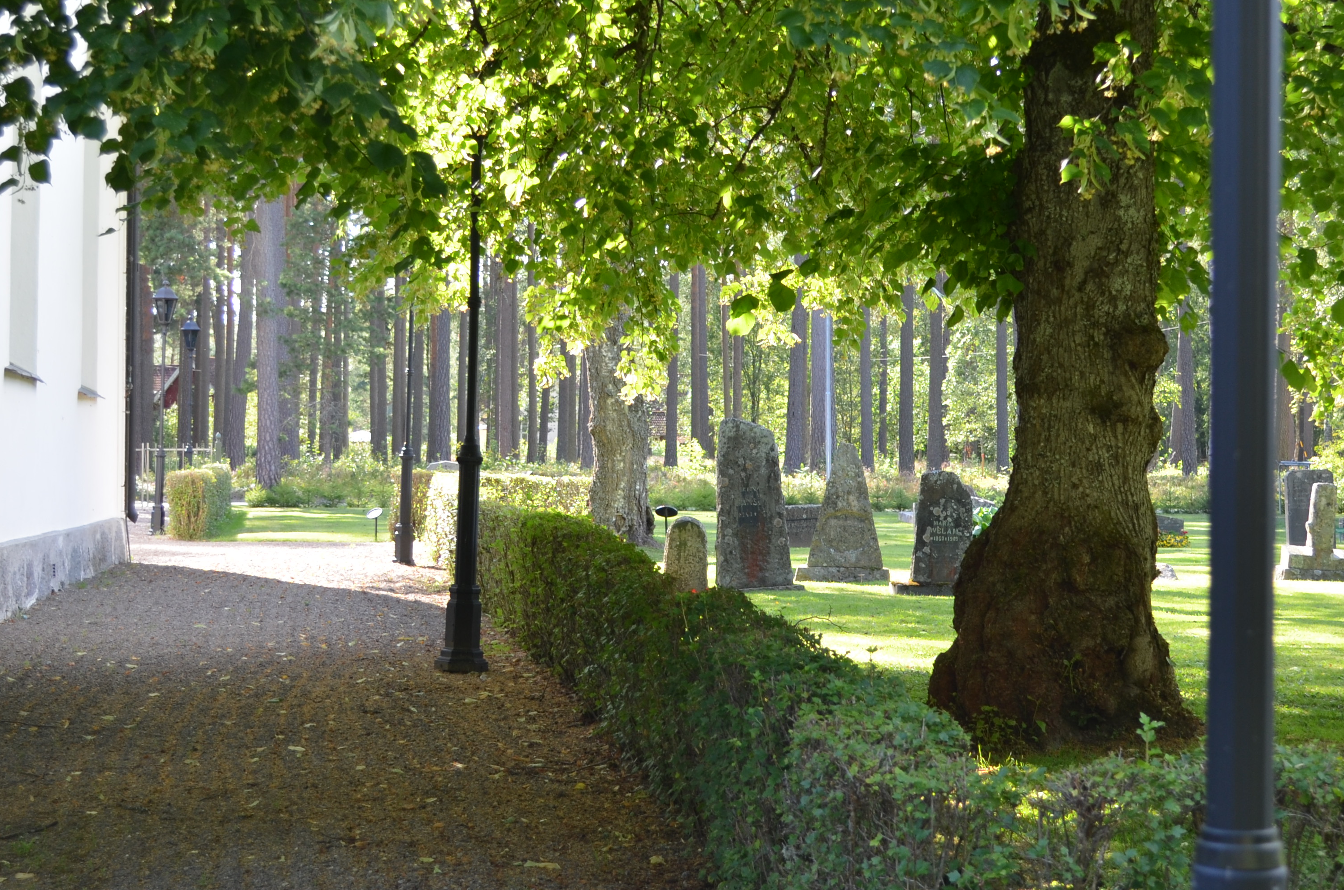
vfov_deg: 18.3
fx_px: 2757
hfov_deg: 27.4
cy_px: 412
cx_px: 781
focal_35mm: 74
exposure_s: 1/80
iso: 160
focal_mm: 30
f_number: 4.5
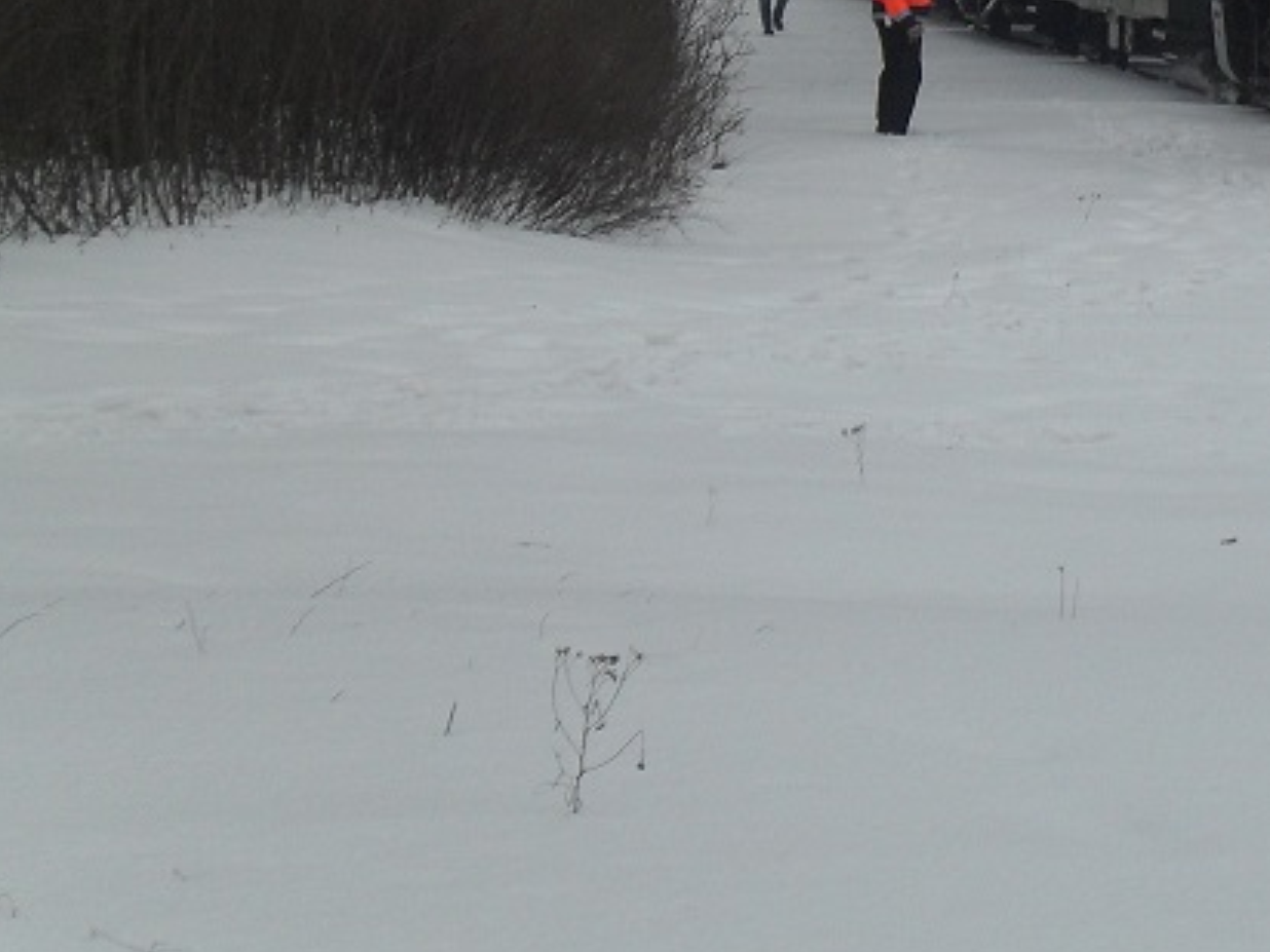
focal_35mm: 149
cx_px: 1563
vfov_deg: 9.9
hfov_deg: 12.9
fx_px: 5467
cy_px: -65
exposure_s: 1/250
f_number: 12.1
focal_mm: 10.5
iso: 100
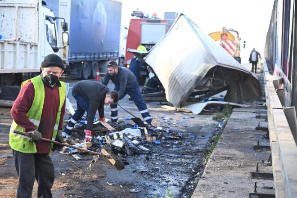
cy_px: 99
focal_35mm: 67
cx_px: 148
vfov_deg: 20.3
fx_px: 553
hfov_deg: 30.1
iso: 1100
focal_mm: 67
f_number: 4.5
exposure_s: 1/500
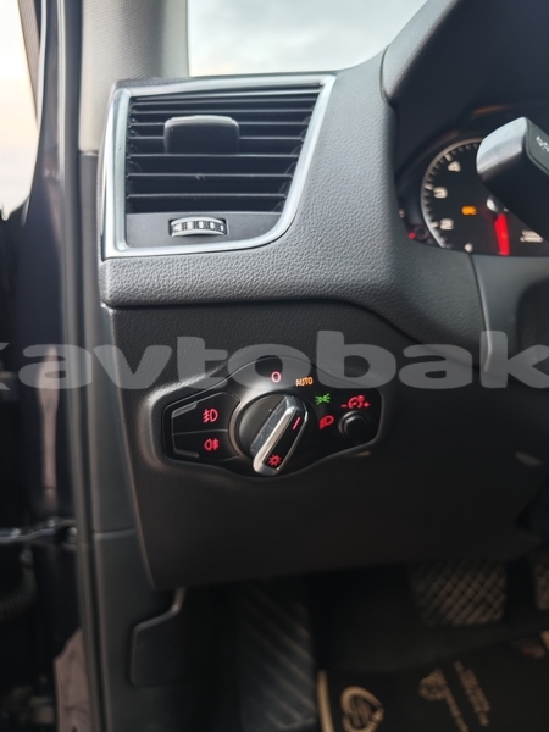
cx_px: 274
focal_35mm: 23
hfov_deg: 58.9
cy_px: 366
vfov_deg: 73.9
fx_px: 486
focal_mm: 8.72
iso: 800
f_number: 2
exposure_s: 1/25
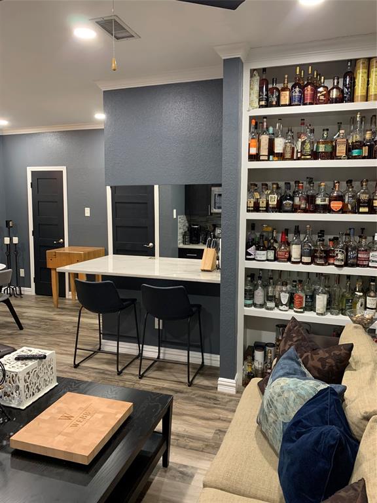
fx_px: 378
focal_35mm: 26
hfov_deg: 53.1
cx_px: 188
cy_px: 252
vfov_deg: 67.3
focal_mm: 4.25
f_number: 1.8
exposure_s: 1/60
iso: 320
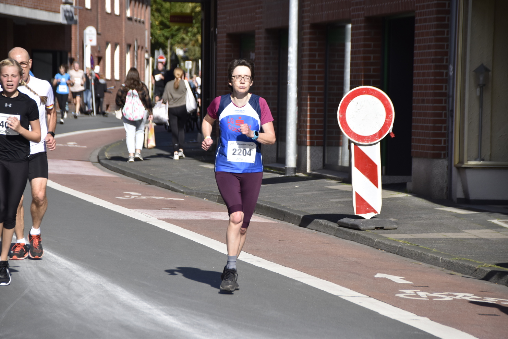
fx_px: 2752
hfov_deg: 10.5
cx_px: 254
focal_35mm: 195
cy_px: 170
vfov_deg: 7.0
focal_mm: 130
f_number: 6.3
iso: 400
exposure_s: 1/1600
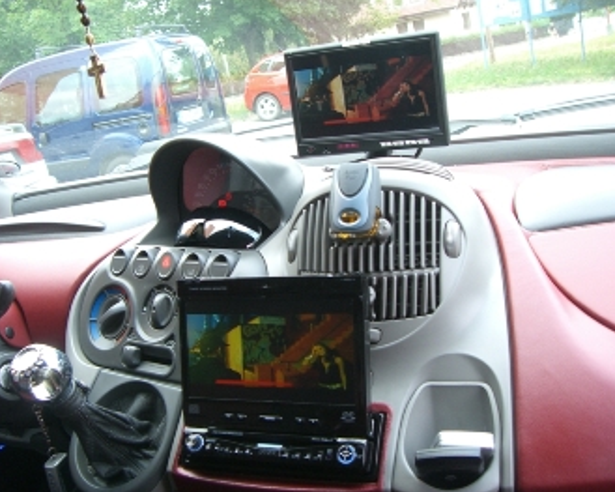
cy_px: 247
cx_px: 304
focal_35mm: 40
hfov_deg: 45.8
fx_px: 728
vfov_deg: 37.3
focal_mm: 6.2
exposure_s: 1/100
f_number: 2.7
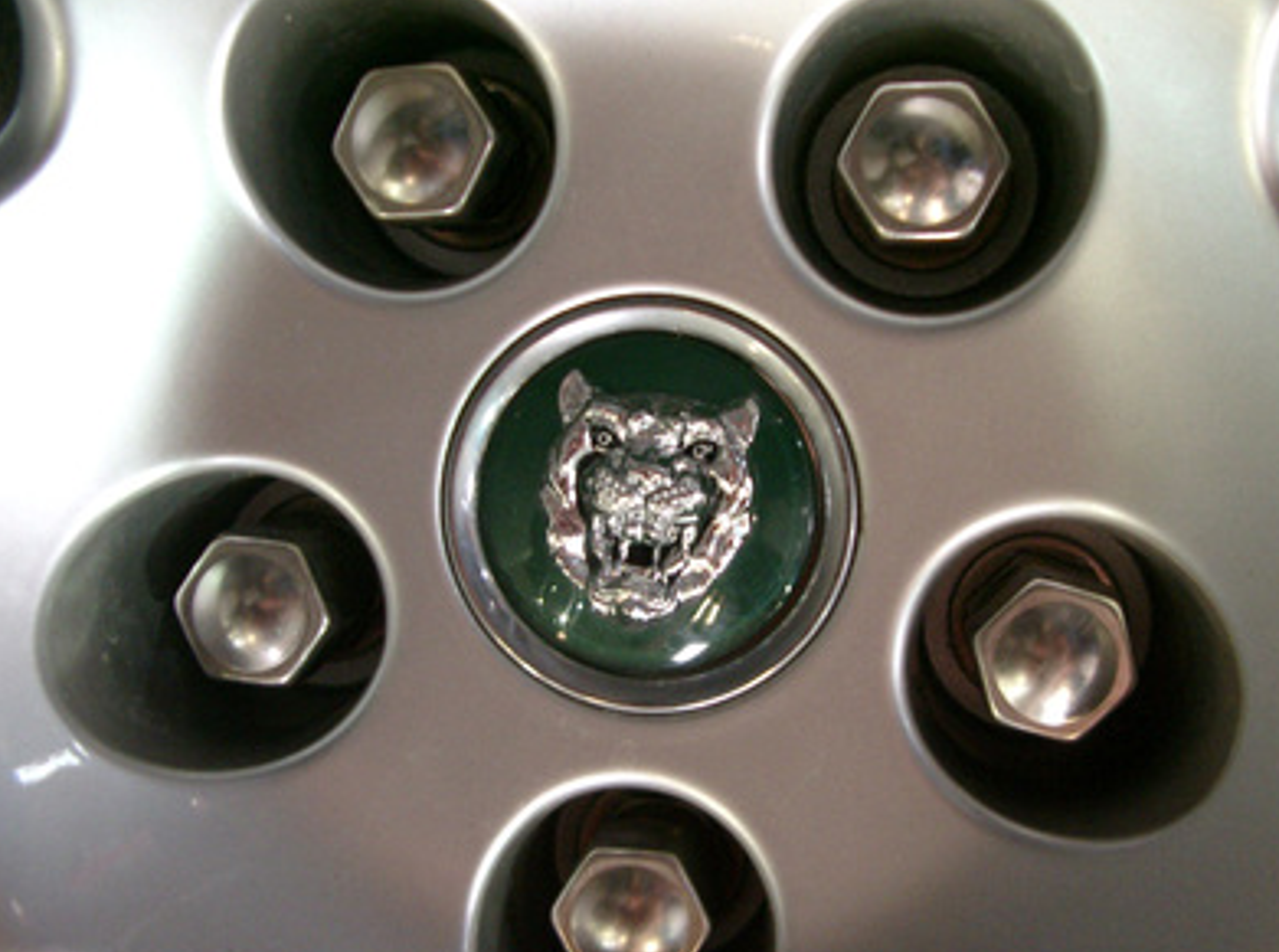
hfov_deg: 36.9
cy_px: 545
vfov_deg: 27.9
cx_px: 710
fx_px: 1916
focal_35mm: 52
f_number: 2.6
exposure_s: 1/40
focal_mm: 7.6
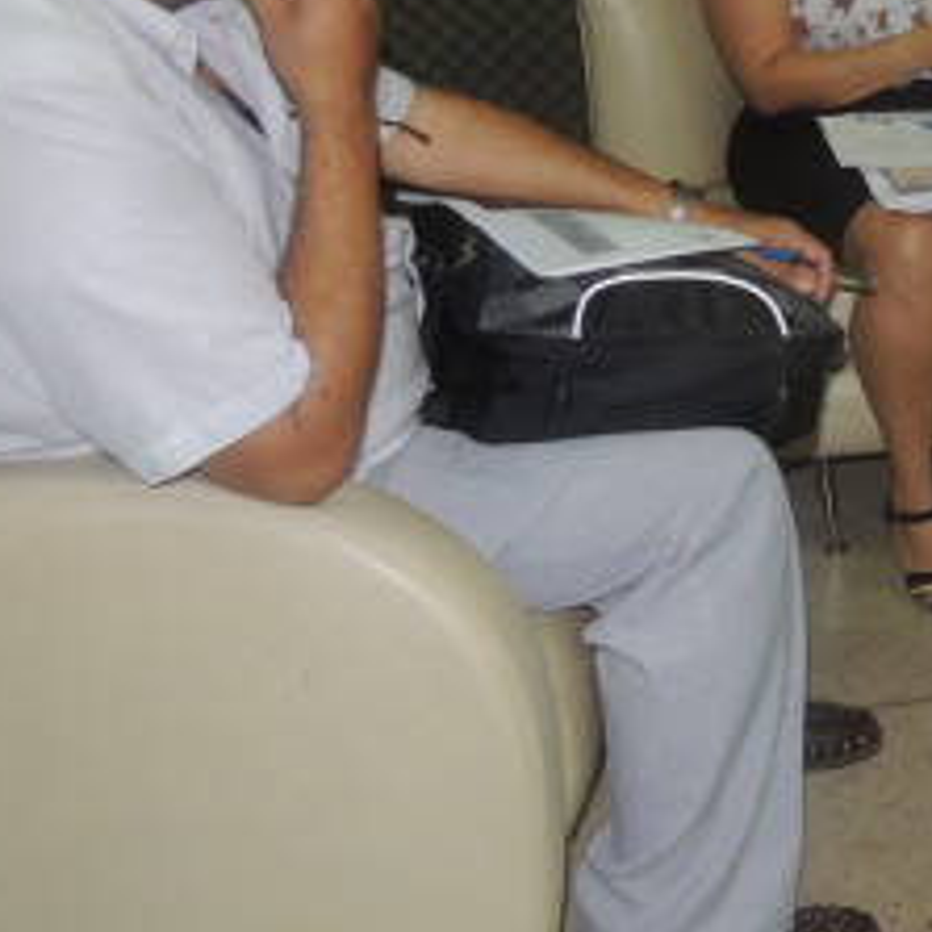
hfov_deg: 25.9
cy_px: 305
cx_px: 1195
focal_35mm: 57
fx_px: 1736
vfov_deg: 29.8
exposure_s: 1/30
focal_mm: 4.3
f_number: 3
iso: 200
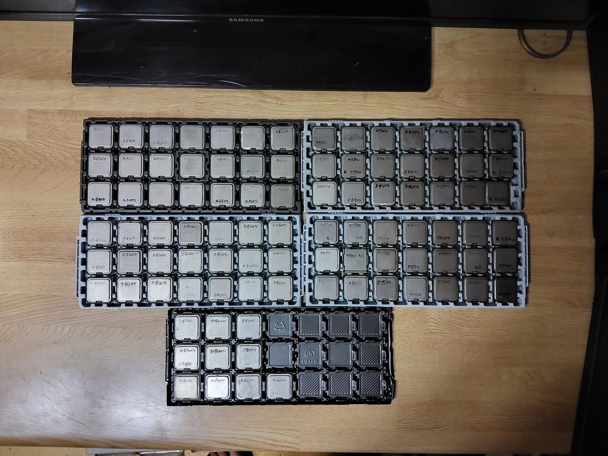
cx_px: 304
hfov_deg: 67.3
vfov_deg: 53.1
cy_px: 228
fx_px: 457
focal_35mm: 26
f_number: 1.8
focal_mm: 3.98
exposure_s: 1/40
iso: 400
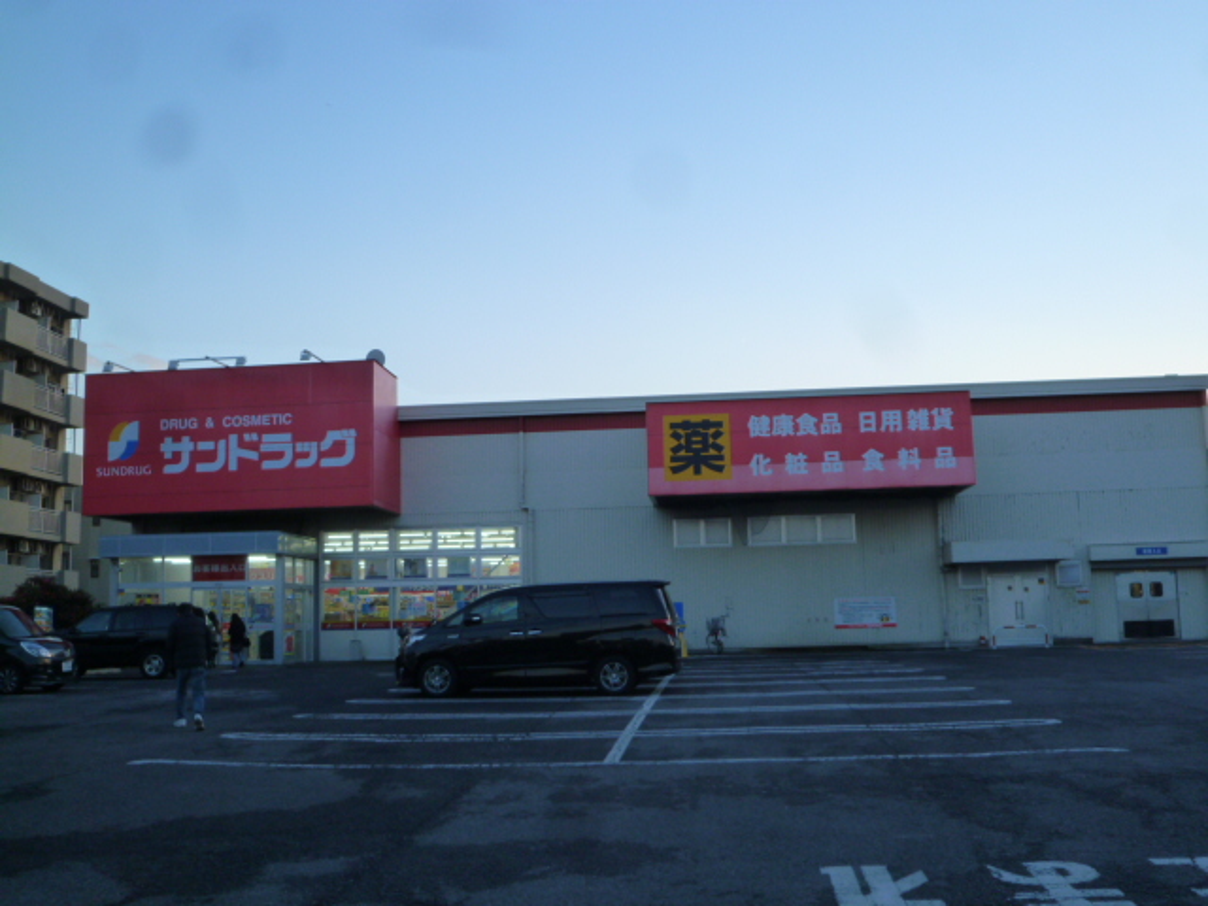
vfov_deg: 39.7
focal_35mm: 36
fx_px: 1256
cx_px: 604
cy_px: 453
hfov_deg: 51.4
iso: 125
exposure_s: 1/80
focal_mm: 6.3
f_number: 3.3
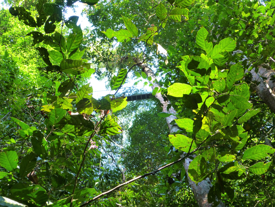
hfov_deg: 37.5
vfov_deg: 28.6
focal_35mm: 51
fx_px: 405
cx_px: 138
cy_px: 104
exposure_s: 1/60
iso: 320
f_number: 4.4
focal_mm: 9
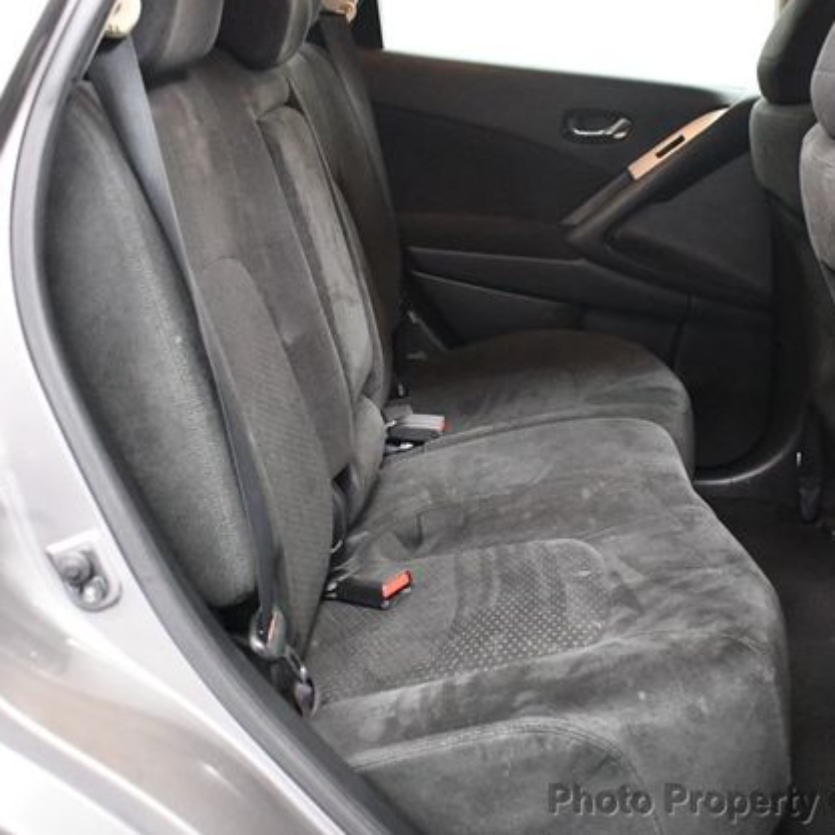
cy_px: 410
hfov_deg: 35.8
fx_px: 1283
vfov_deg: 36.1
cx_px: 525
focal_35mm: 47
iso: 6400
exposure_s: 1/60
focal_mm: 18
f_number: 3.5
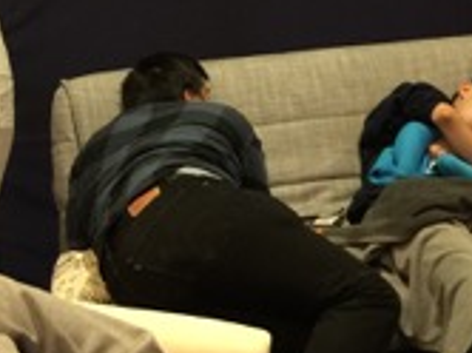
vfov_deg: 13.2
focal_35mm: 112
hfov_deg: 16.5
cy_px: 191
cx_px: 634
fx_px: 1525
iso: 64
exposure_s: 1/4
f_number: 2.2
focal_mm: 4.15
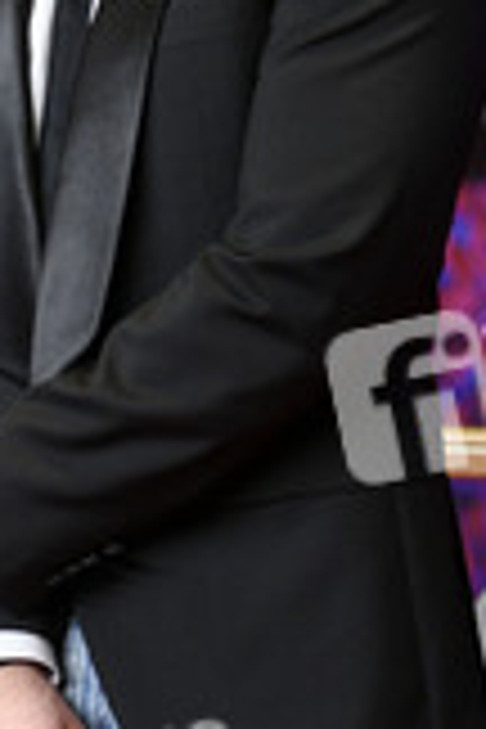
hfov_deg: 4.8
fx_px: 5811
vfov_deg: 7.2
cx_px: 148
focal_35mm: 287
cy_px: 153
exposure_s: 1/200
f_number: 5.6
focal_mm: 116
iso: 5000
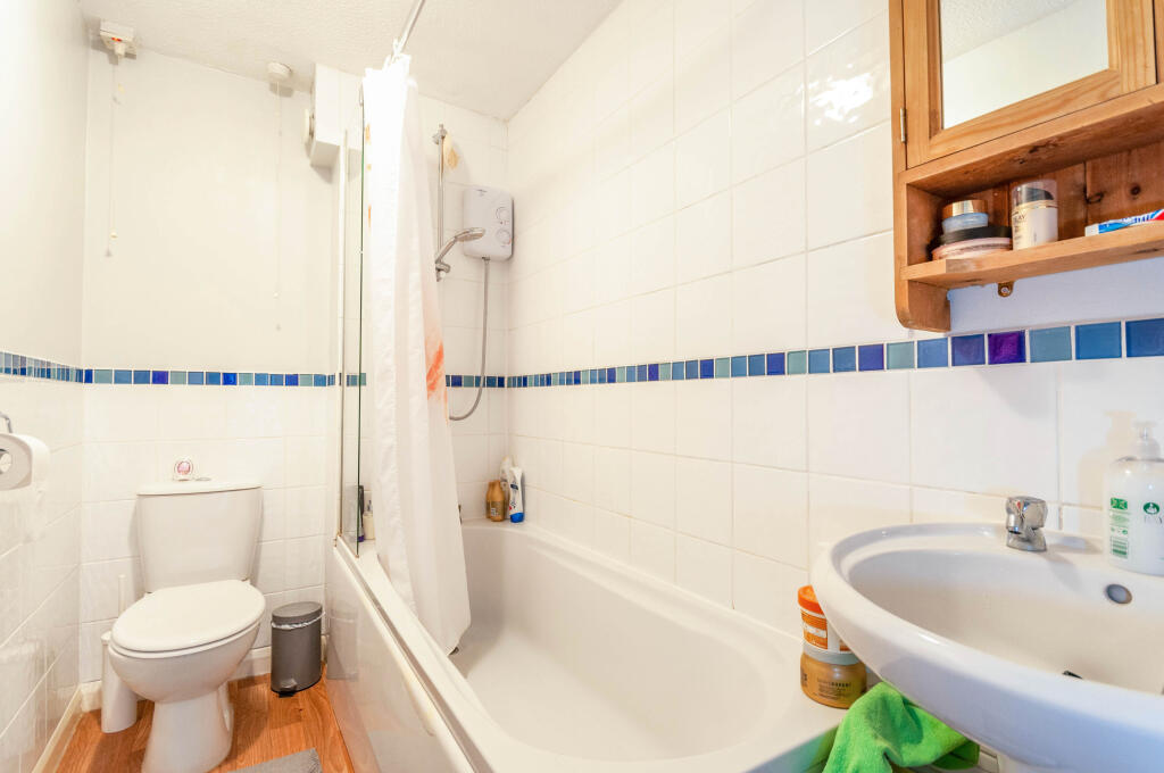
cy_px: 386
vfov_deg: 71.9
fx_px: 533
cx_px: 582
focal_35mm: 16
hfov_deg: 95.1
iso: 320
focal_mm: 11
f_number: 9
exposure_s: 1/3
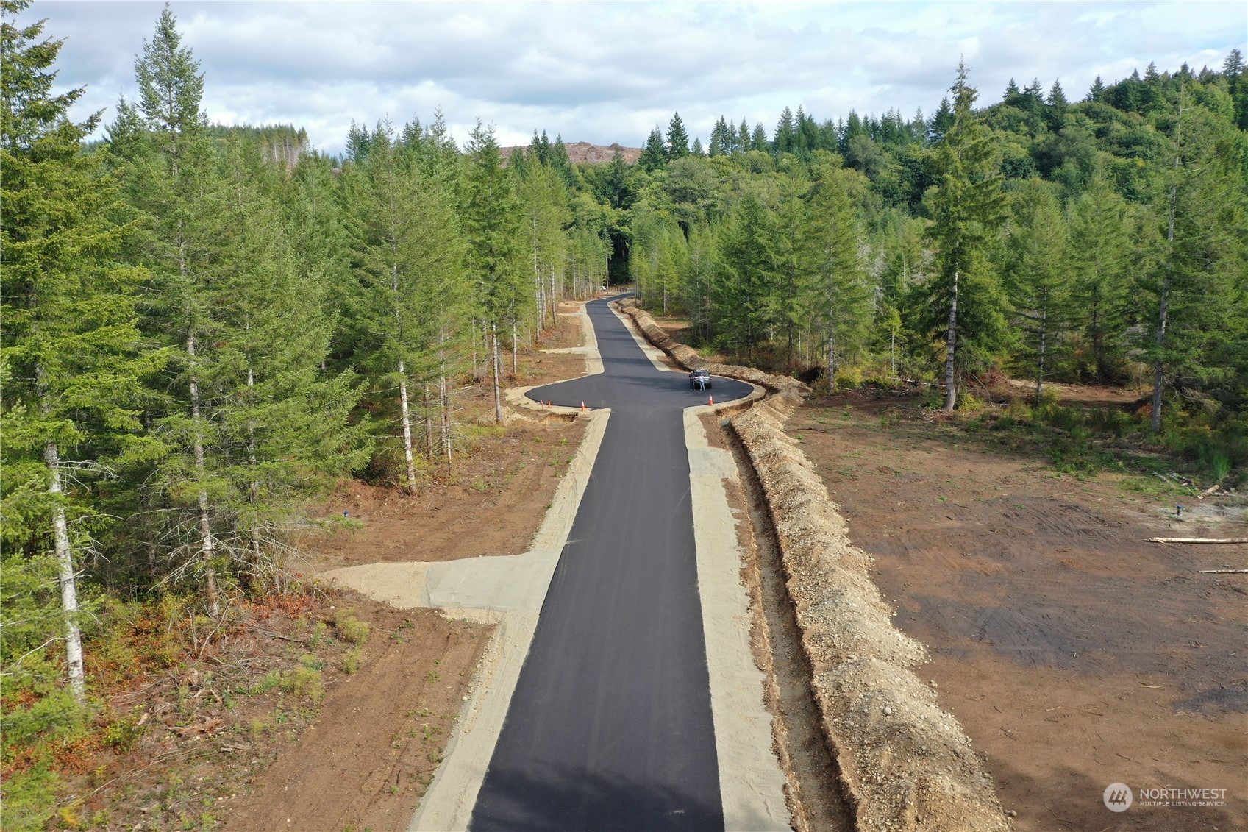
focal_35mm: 28
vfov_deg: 46.4
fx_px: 971
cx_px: 624
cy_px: 416
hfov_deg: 65.5
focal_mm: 10.26
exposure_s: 1/320
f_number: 5
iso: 100
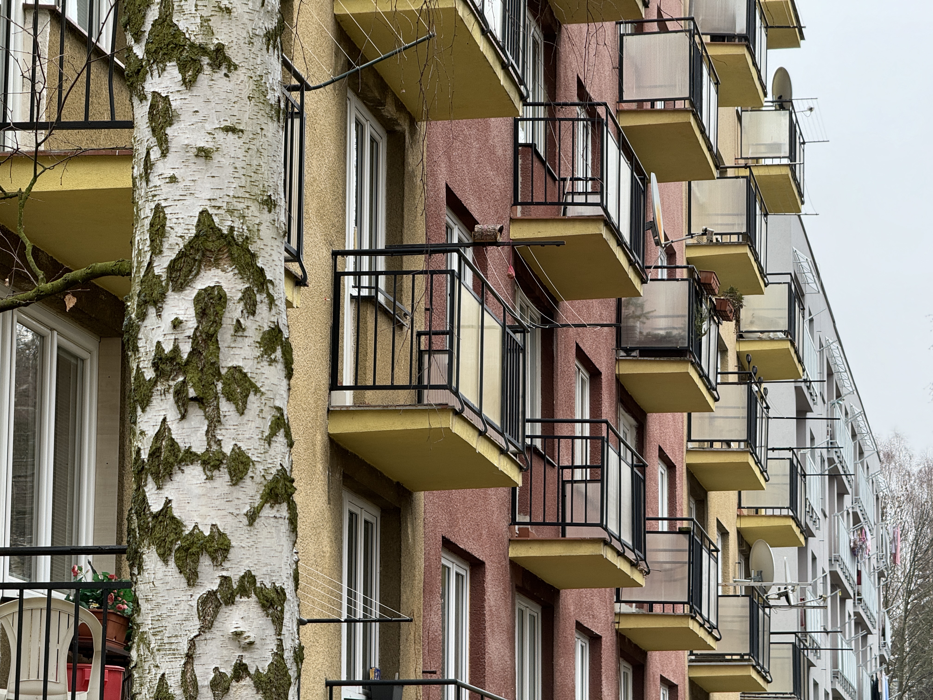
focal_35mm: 120
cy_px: 350
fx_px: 3234
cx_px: 466
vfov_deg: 12.3
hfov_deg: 16.4
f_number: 2.8
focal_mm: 15.66
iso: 50
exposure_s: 1/121
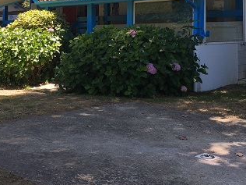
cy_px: 28
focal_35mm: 55
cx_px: 100
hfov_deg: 34.8
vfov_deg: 25.9
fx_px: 391
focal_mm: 4.15
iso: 25
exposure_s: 1/377
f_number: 2.2
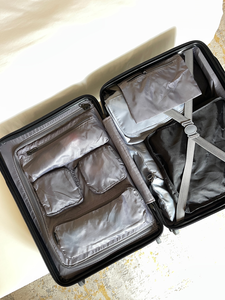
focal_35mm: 26
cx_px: 112
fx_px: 225
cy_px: 150
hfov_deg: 53.1
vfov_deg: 67.3
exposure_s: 1/50
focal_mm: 5.1
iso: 125
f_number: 1.6
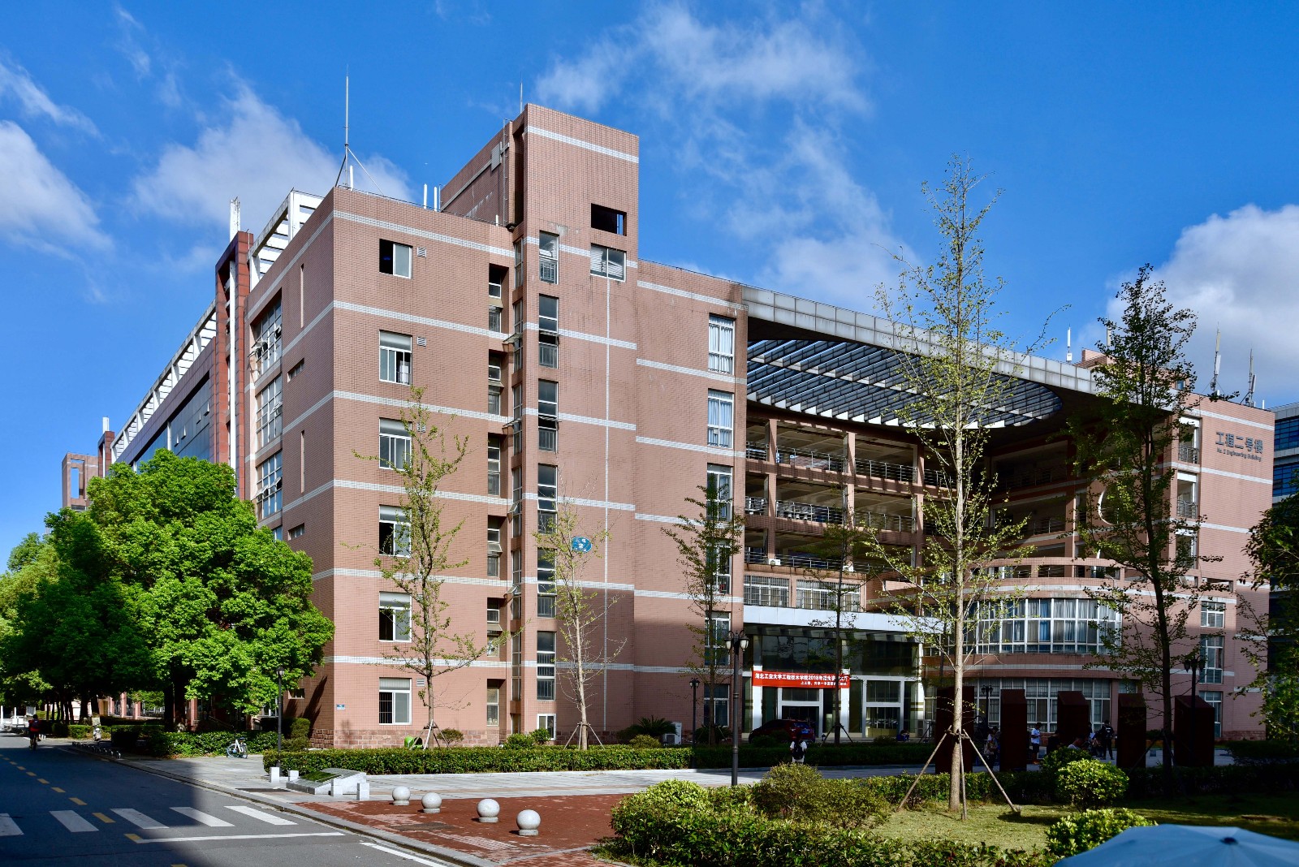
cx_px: 650
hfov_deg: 58.7
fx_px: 1155
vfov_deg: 41.1
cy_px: 434
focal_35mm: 32
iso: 100
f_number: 7.1
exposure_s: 1/400
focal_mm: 32
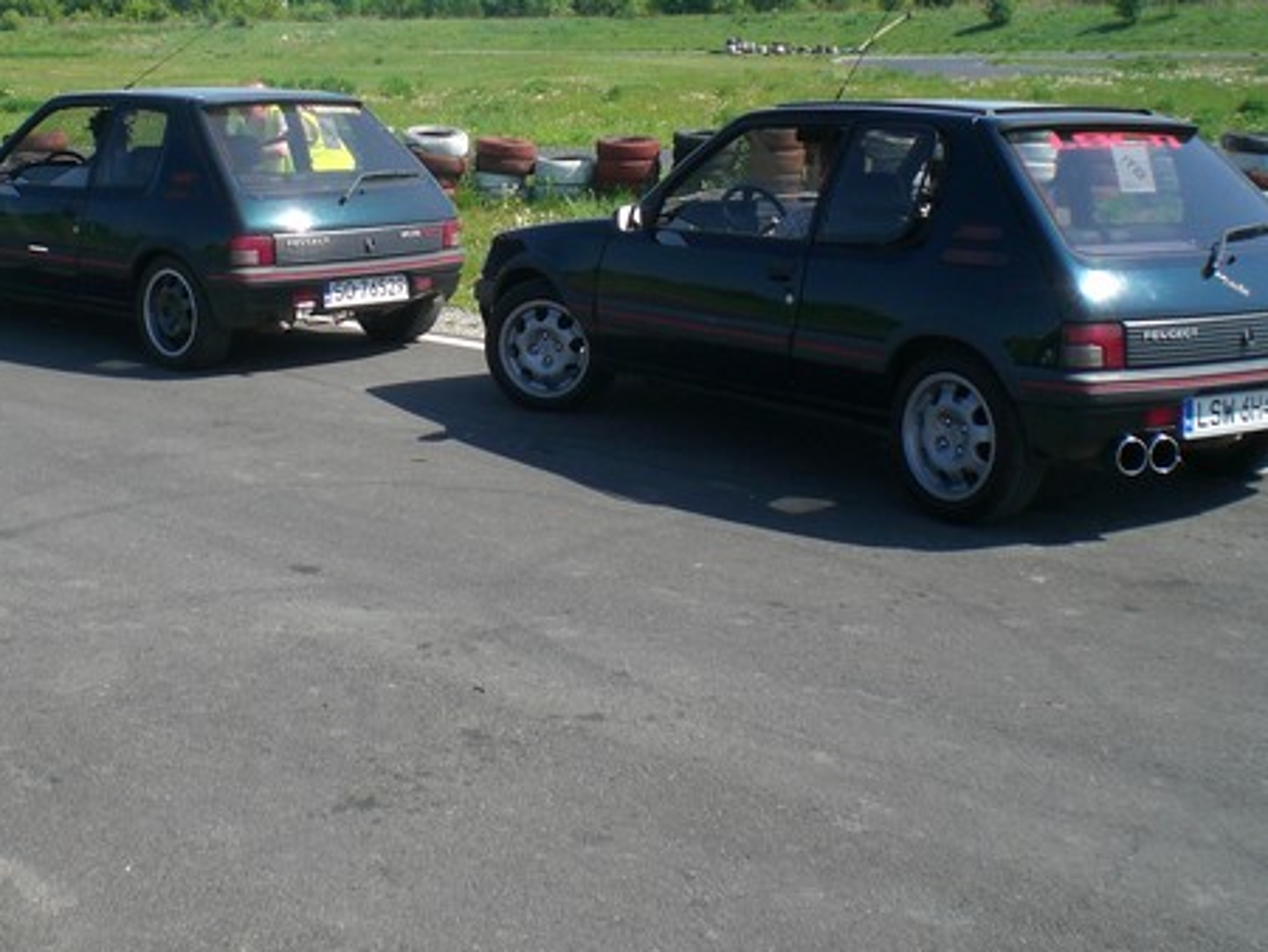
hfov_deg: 35.4
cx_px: 524
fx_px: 1979
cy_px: 290
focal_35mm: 54
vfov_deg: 26.8
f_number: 4.4
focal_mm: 6.3
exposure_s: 1/320
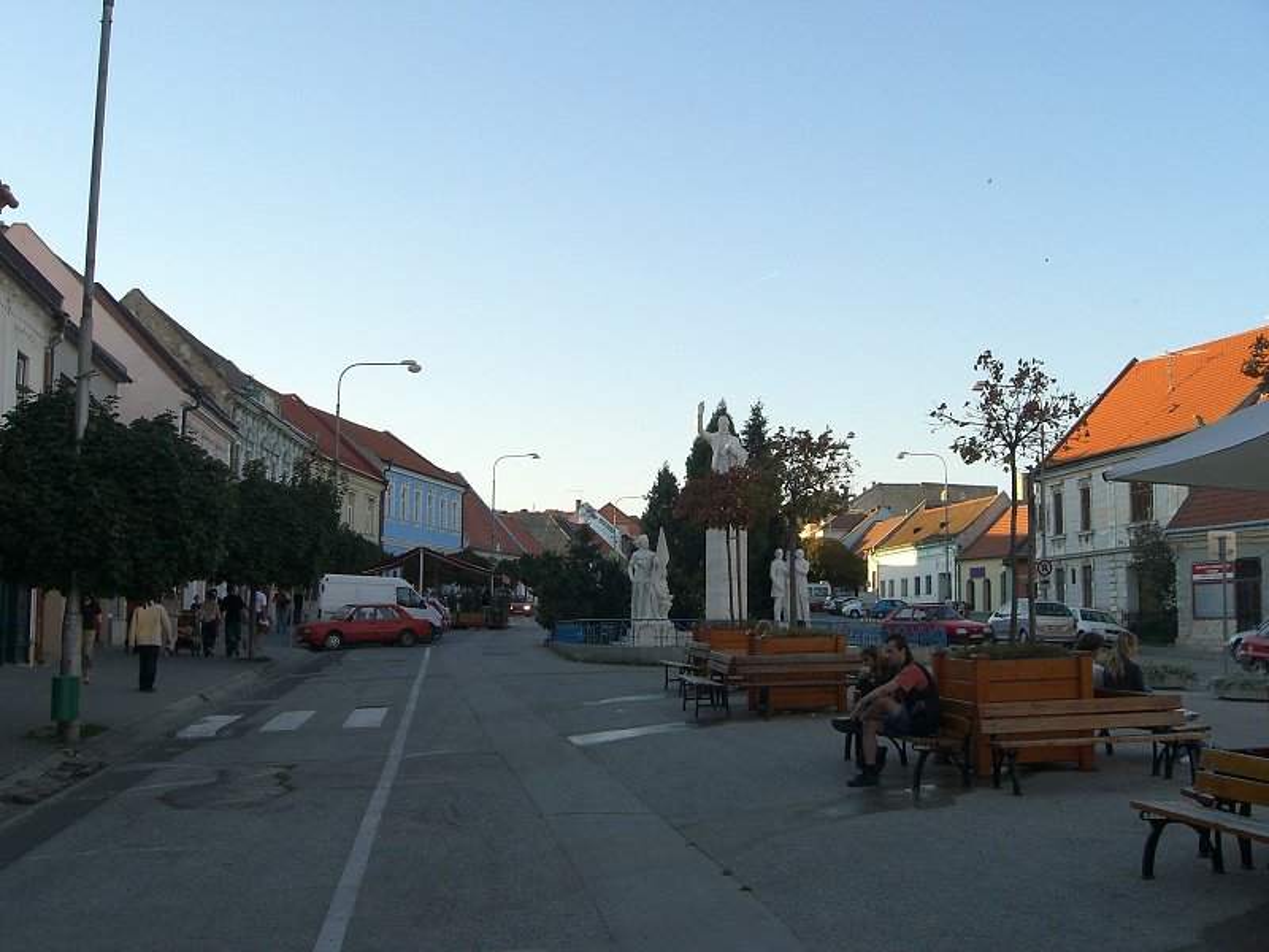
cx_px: 634
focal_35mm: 38
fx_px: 1393
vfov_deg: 37.7
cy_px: 476
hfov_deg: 49.0
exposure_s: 1/160
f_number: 4.4
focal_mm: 6.3
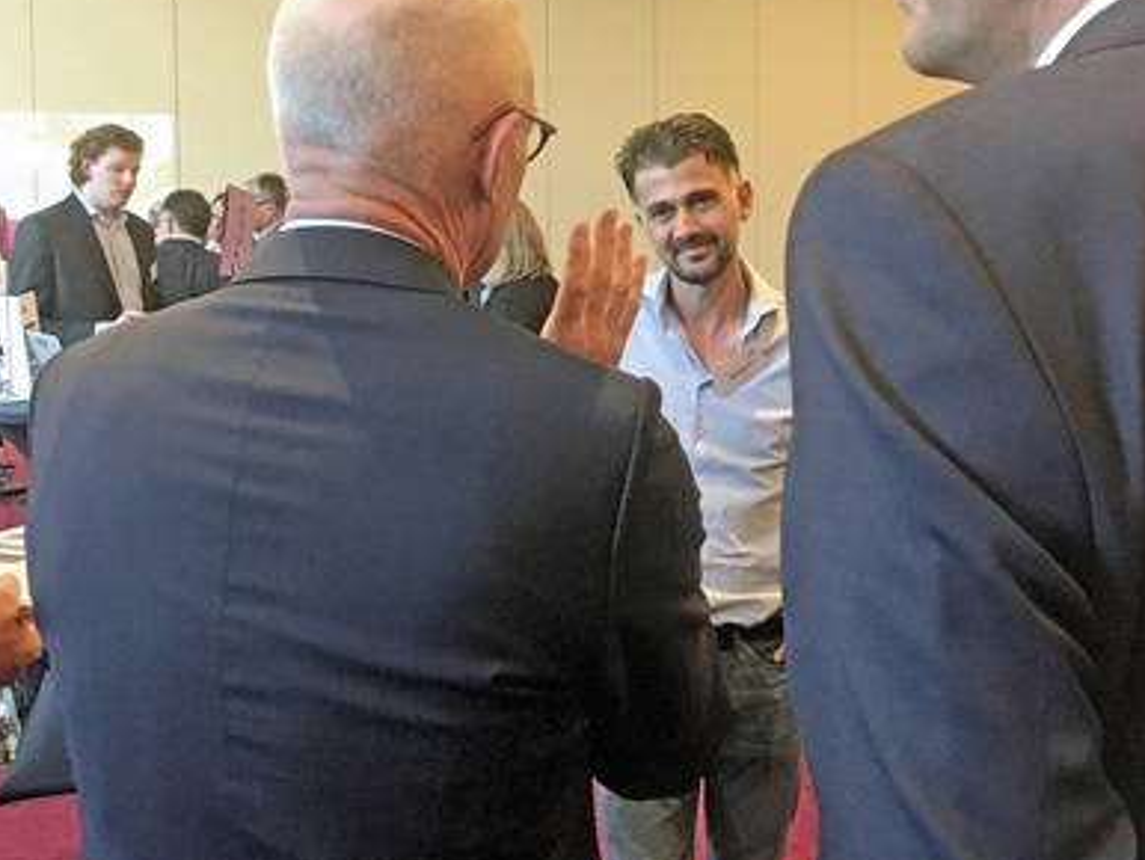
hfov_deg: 45.7
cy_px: 291
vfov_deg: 34.9
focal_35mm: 41
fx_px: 1357
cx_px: 575
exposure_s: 1/25
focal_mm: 4.15
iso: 200
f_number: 2.2
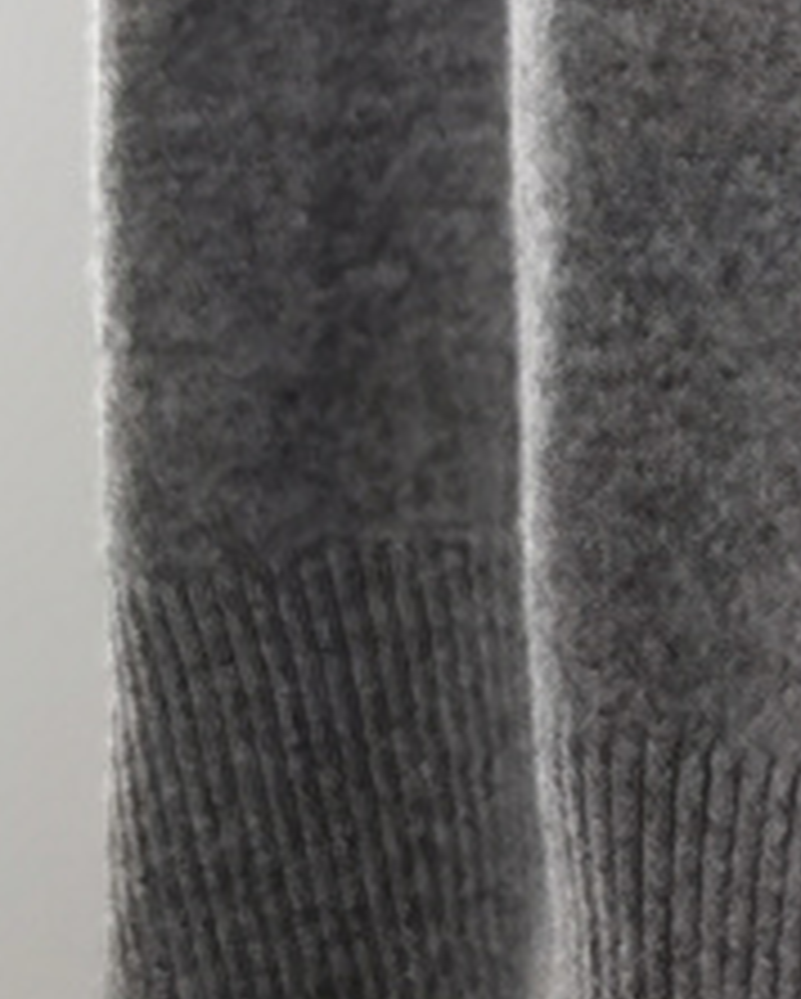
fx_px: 4676
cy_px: -772
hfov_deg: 9.1
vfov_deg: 11.4
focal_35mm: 158
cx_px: 1742
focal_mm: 6.71
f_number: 1.9
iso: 160
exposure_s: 1/704
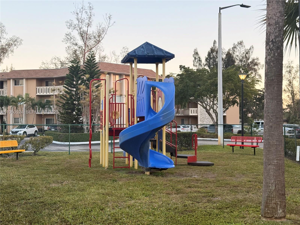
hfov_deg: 39.7
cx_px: 150
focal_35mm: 48
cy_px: 112
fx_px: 416
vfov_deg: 30.3
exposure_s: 1/151
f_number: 1.78
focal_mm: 6.76
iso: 100
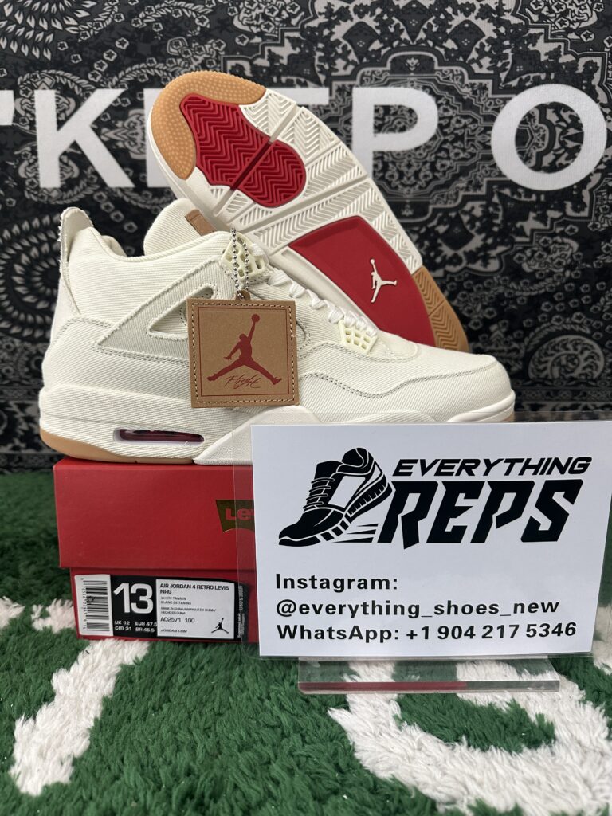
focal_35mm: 24
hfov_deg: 56.8
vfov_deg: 71.6
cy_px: 408
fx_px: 566
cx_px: 306
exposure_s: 1/50
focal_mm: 6.86
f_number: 1.78
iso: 320
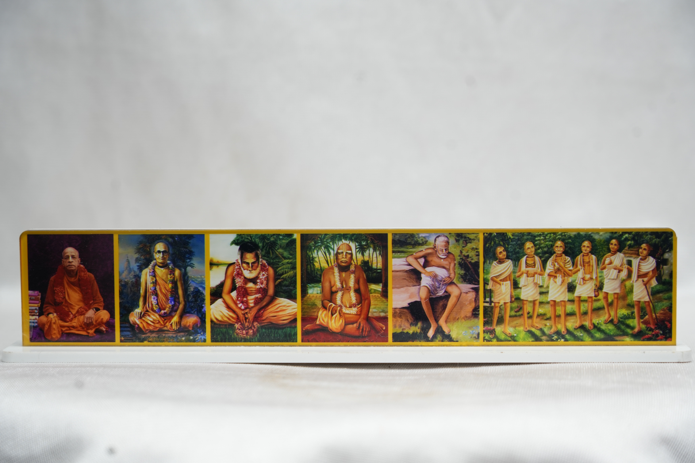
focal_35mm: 82
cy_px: 232
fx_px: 1583
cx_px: 348
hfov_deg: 24.8
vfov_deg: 16.7
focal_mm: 82
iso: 250
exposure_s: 1/60
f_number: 5.6
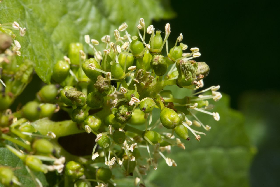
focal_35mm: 105
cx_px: 140
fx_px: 817
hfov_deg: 19.5
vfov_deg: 13.0
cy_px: 94
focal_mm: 105
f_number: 40
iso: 2800
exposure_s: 1/125
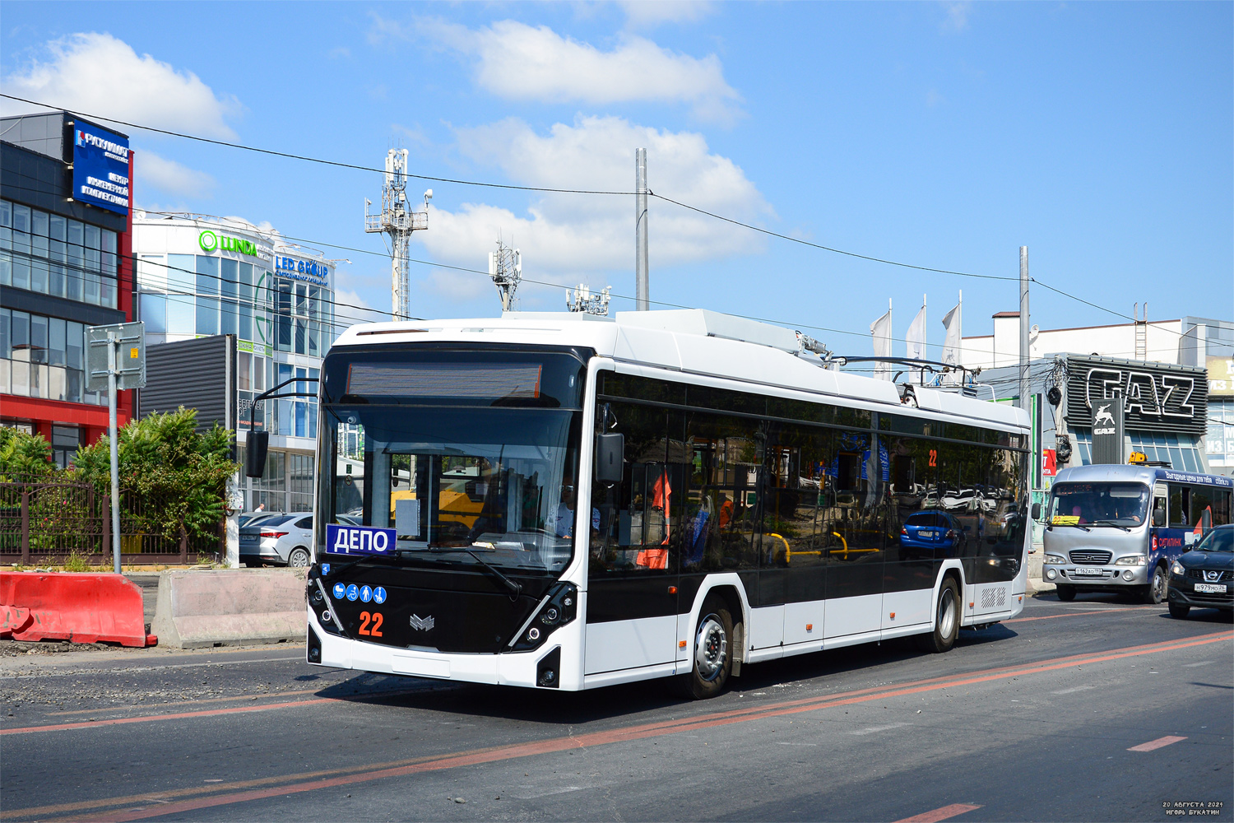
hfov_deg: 41.1
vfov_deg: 28.1
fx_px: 1645
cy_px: 412
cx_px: 617
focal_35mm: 48
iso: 200
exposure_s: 1/800
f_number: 7.1
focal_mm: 32
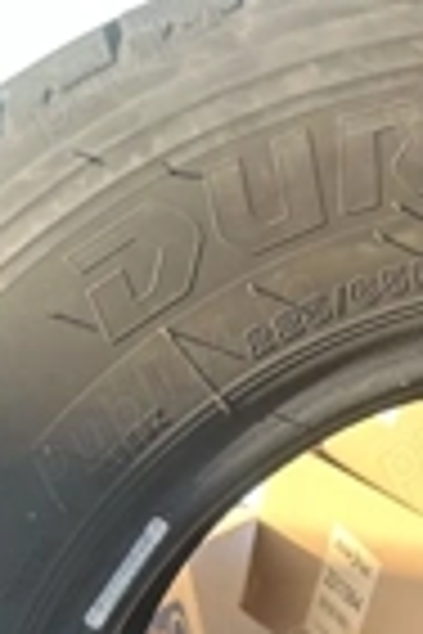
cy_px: 782
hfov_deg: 17.5
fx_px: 1251
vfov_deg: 25.3
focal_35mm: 71
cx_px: 612
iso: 80
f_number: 1.78
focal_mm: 6.86
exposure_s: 1/429
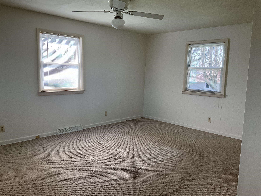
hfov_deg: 61.7
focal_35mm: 29
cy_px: 98
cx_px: 130
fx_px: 219
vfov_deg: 48.2
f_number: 1.8
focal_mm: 3
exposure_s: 1/122
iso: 50
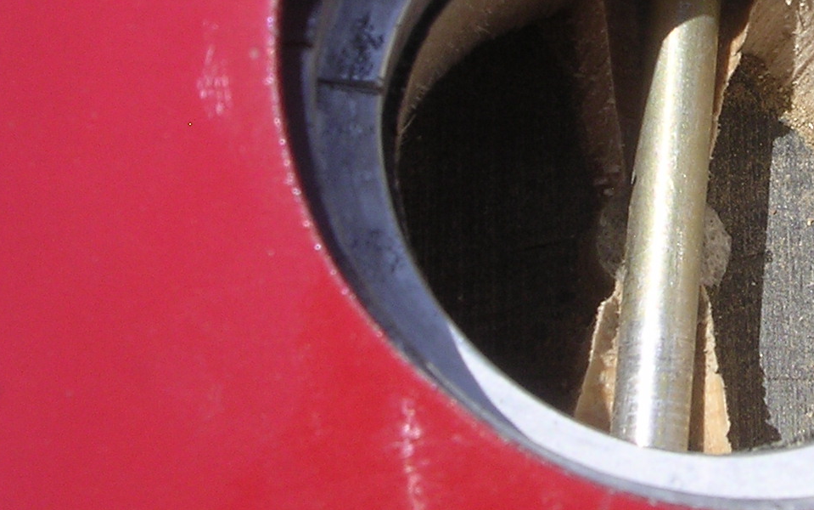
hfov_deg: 23.3
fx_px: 1908
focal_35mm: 86
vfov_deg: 15.2
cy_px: 158
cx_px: 778
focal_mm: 5.8
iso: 100
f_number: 5.6
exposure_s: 1/394
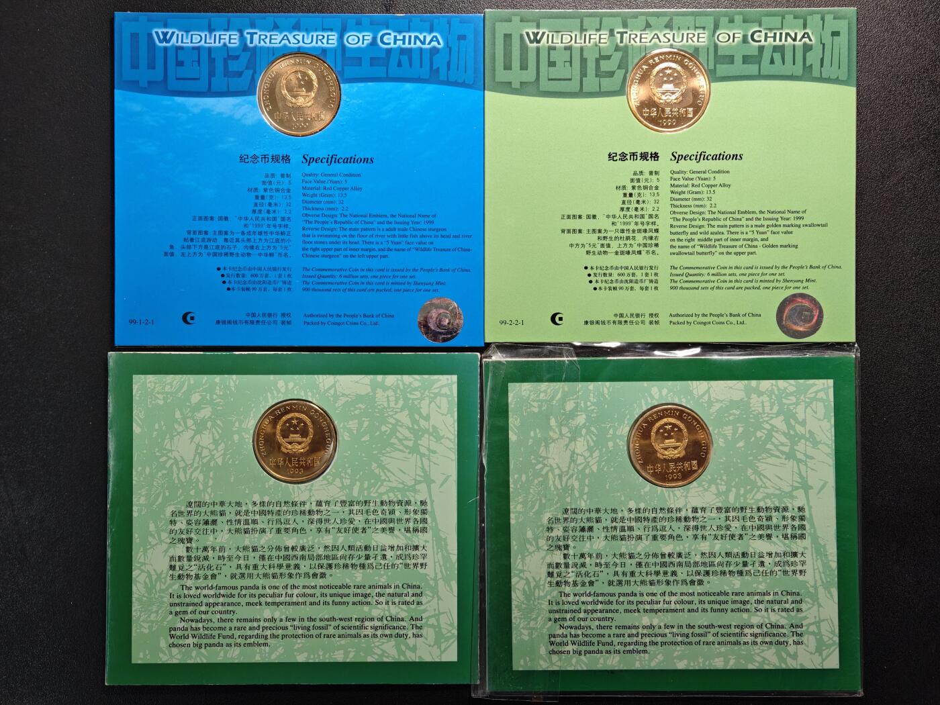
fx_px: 1629
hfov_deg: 32.2
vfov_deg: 24.4
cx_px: 470
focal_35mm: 60
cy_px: 352
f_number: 2
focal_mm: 9
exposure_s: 1/106
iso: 1000
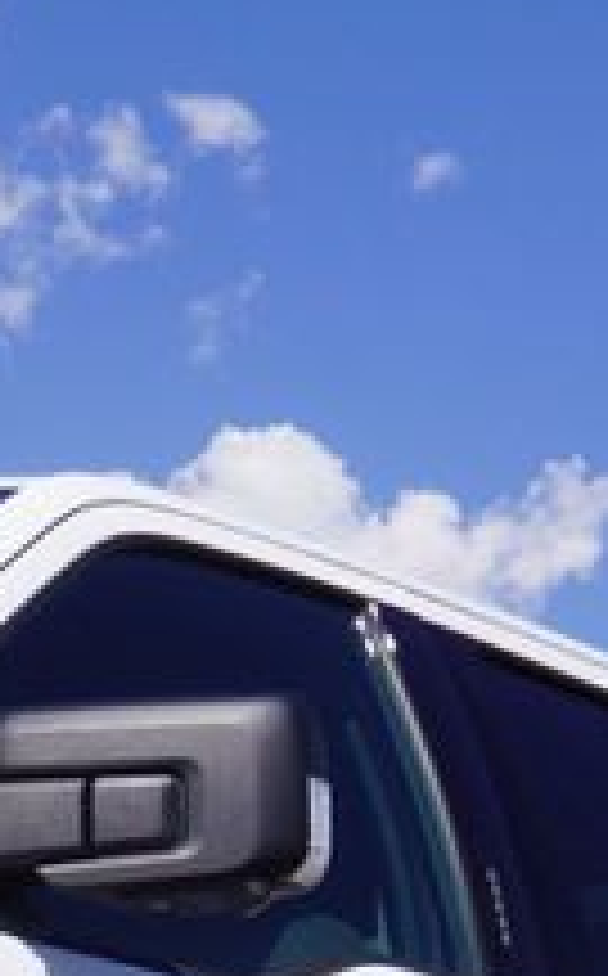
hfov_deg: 6.8
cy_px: 1417
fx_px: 5001
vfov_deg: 10.8
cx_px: -450
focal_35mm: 188
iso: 100
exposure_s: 1/160
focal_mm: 26
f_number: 11
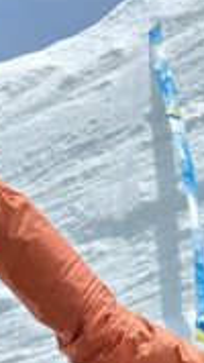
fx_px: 866
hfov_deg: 12.8
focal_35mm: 90
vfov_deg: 19.9
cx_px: 296
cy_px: 573
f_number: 1.7
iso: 12
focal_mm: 6.3
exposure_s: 1/2000
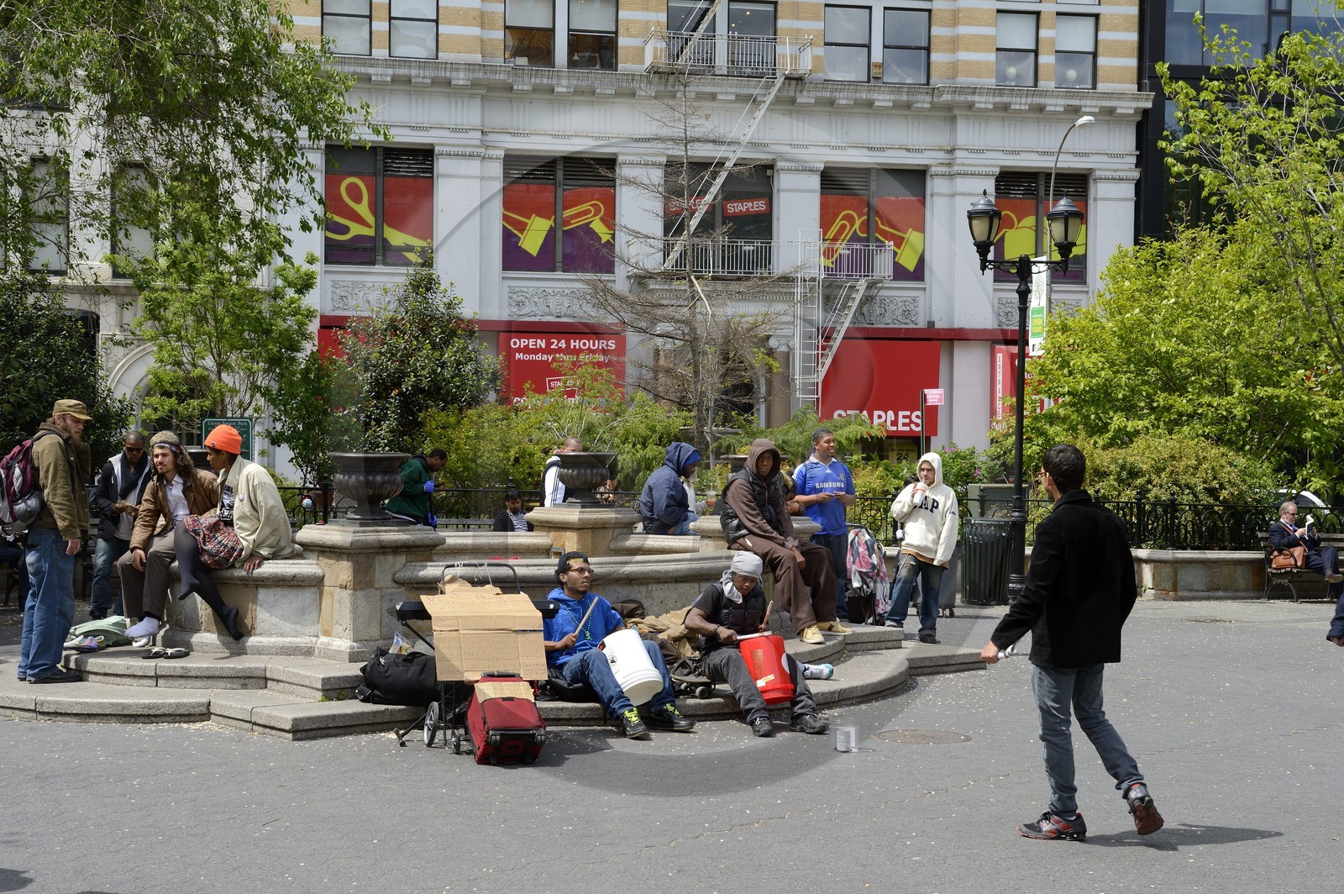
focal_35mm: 52
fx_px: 1940
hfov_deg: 38.2
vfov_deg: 25.9
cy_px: 447
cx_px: 672
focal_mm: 52
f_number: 11
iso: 400
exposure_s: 1/320
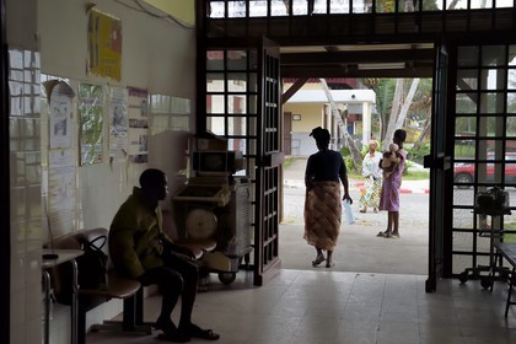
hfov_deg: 39.6
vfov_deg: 27.0
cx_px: 258
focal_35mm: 50
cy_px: 172
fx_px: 717
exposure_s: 1/320
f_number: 4.5
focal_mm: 50
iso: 5000
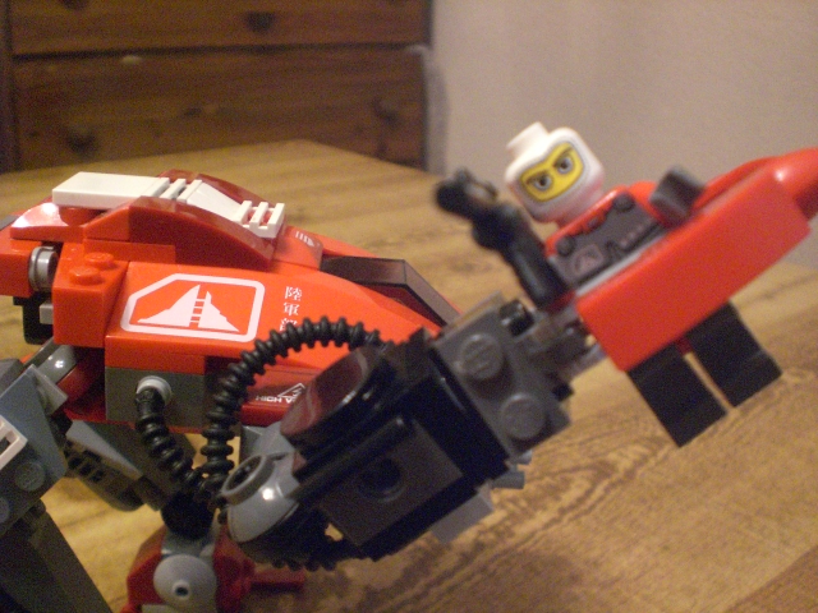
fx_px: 898
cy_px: 306
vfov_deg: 37.7
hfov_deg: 49.0
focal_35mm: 38
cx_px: 409
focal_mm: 6.3
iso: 800
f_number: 3.1
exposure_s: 1/50
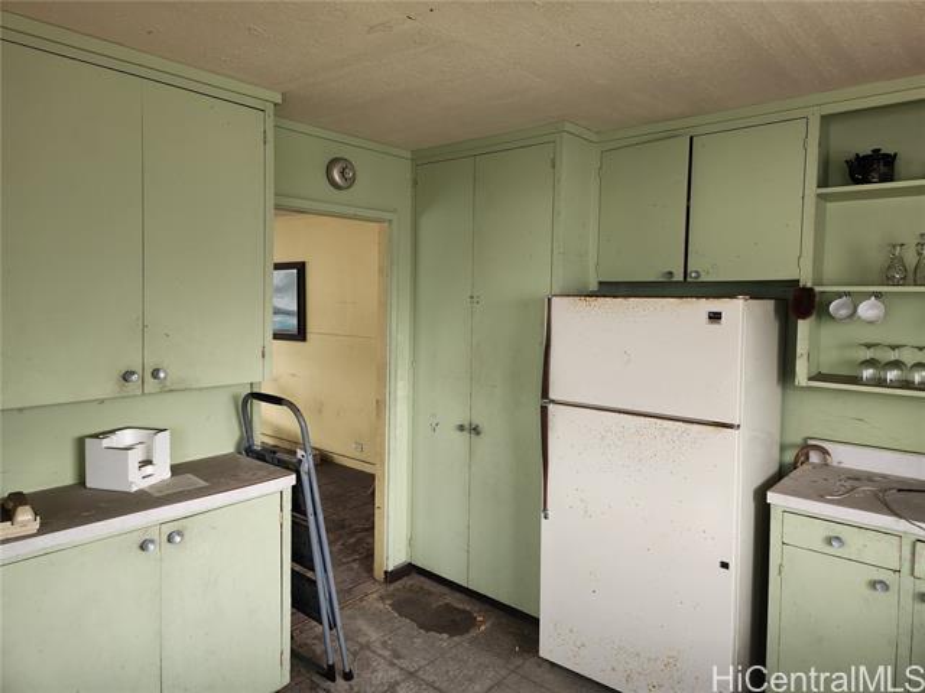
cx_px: 462
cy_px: 346
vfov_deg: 58.9
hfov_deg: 73.9
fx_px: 615
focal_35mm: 23
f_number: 1.8
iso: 160
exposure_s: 1/120
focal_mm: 5.4
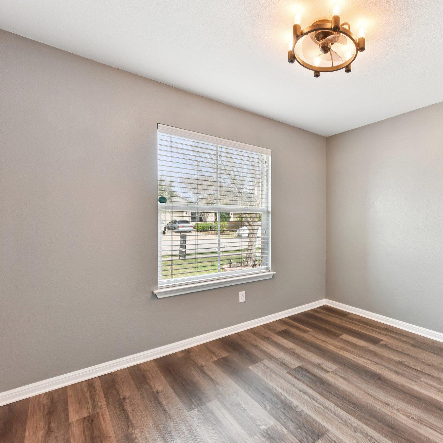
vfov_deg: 80.7
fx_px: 261
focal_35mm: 18
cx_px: 317
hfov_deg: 76.3
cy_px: 223
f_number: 8
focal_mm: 14
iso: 200
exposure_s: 1/15
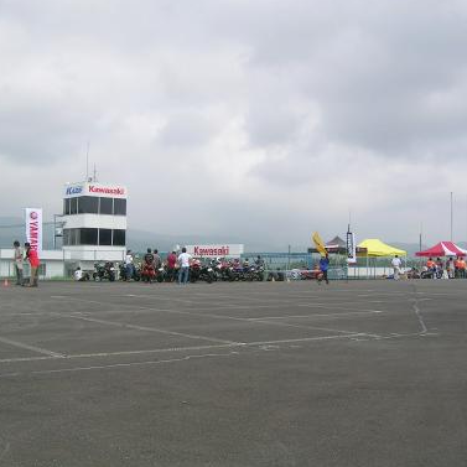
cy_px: 232
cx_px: 229
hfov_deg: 40.0
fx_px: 641
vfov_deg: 40.0
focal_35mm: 42
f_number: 4.8
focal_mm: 5.4
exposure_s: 1/471
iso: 50
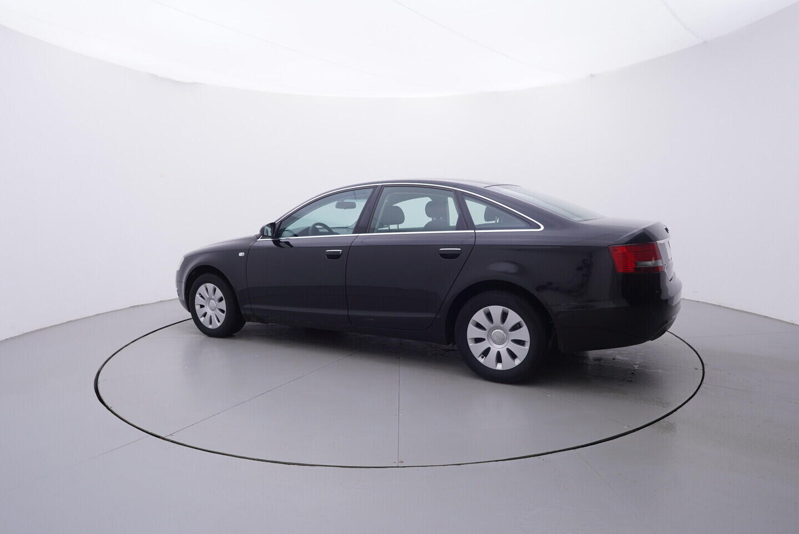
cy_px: 267
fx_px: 500
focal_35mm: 22
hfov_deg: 77.3
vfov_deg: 56.2
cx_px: 400
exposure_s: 1/80
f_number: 5
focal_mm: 15
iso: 200
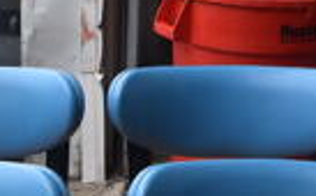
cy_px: 367
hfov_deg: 17.0
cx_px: 113
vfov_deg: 10.0
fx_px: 1057
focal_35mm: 123
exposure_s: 1/60
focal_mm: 18
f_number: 8
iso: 110
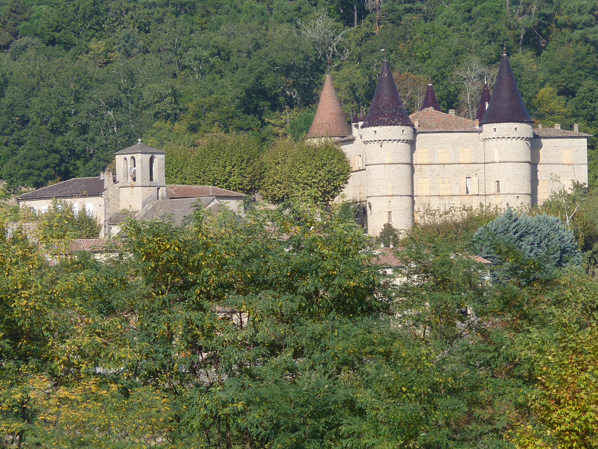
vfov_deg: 5.3
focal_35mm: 282
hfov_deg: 7.0
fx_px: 4872
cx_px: 299
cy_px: 224
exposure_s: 1/400
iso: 80
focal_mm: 32.1
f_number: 5
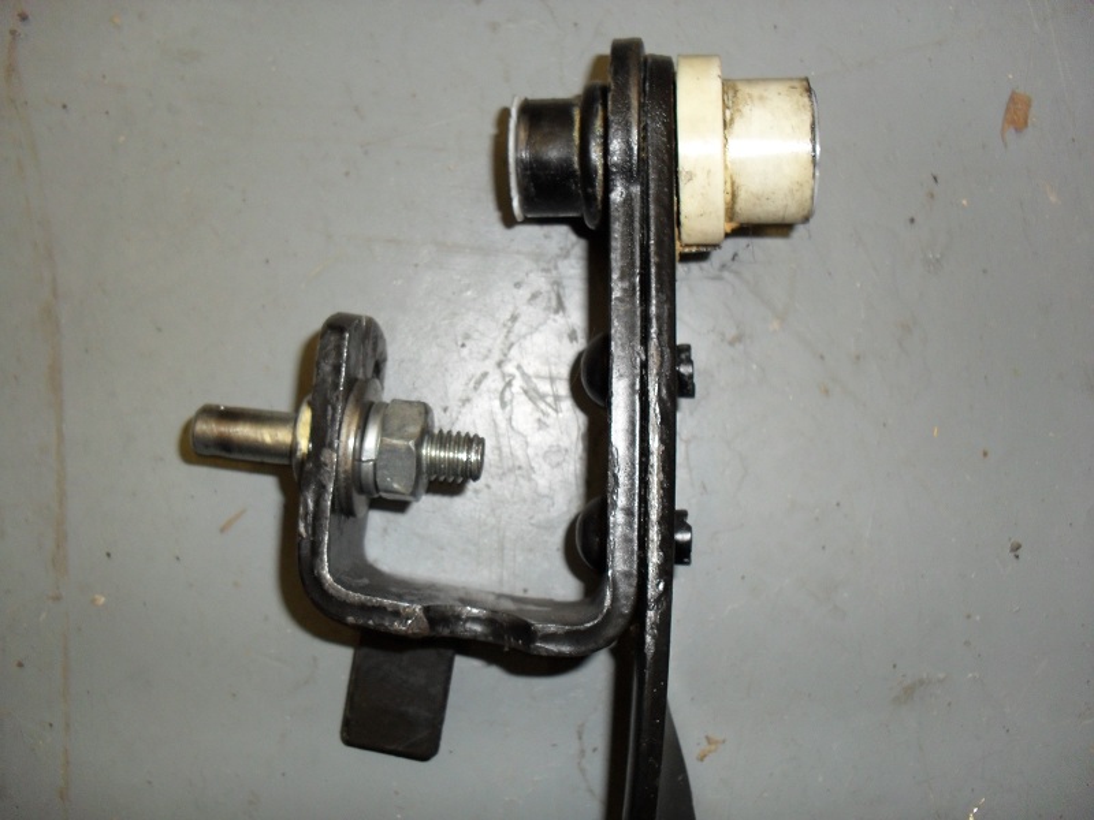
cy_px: 410
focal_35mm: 35
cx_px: 547
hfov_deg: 52.6
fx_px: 1106
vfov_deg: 40.7
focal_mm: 6.3
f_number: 3.2
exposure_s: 1/45
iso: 200
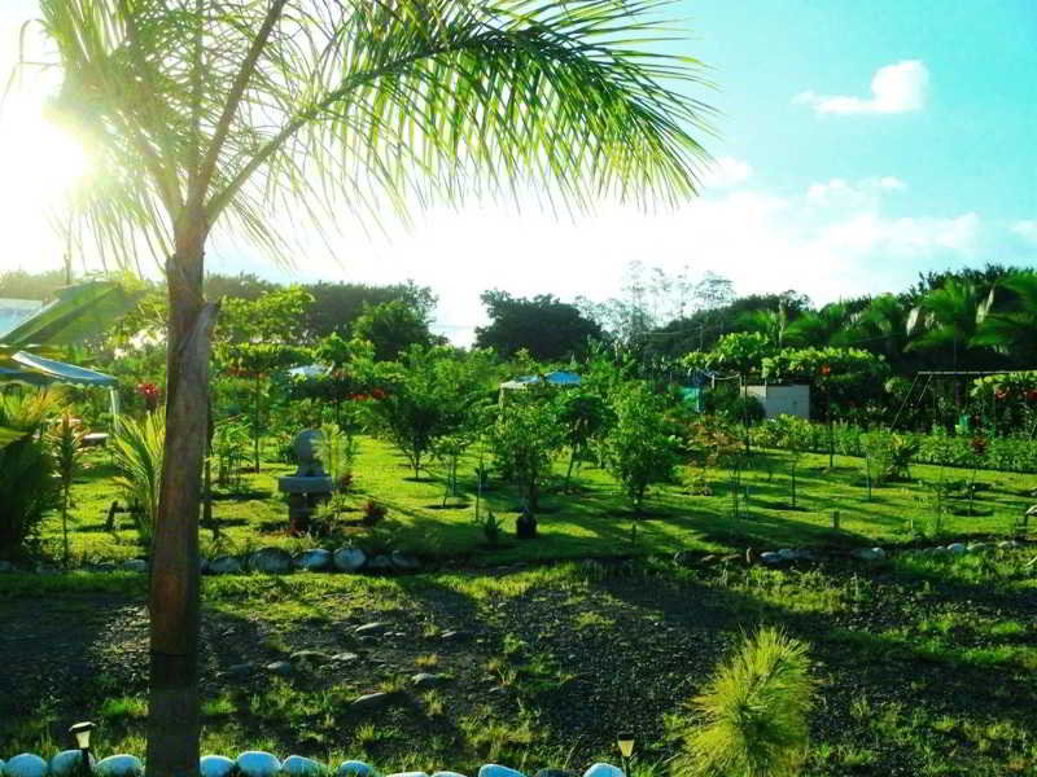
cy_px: 388
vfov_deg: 40.7
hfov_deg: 52.6
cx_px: 518
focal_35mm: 35
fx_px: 1049
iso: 50
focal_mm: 4.28
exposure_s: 1/2045
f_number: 2.4
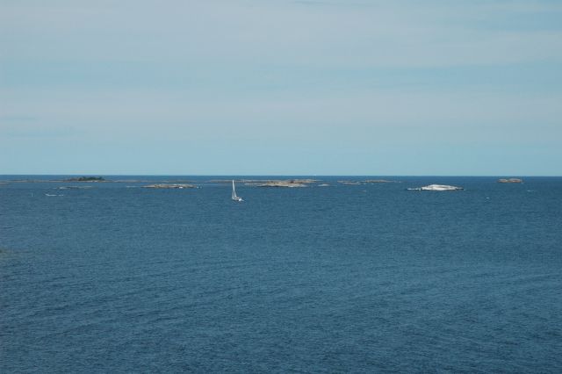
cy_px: 187
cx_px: 281
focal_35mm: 105
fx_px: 1638
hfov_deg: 19.5
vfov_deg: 13.0
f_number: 14
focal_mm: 70
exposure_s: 1/800
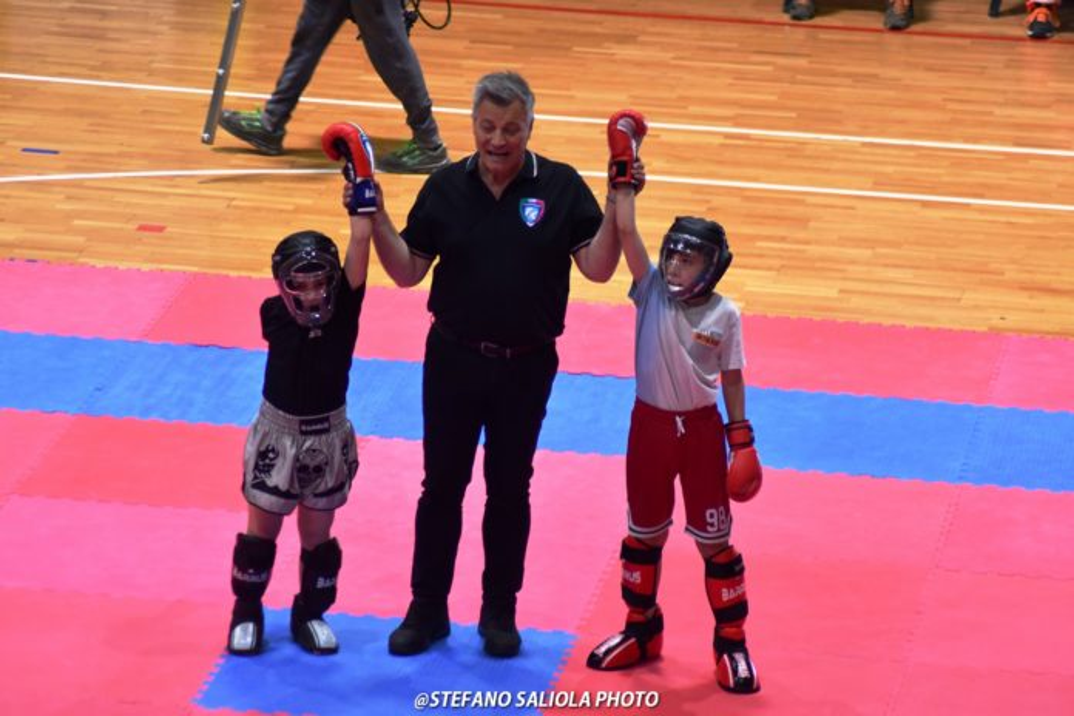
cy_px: 358
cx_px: 537
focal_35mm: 210
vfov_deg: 6.5
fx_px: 6265
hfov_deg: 9.8
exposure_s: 1/80
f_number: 4.2
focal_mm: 140
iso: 1000
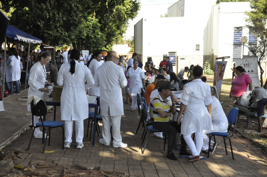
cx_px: 134
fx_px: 389
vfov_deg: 25.7
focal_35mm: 52
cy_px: 88
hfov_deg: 37.9
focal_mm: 35
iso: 2500
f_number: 7.1
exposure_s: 1/2000
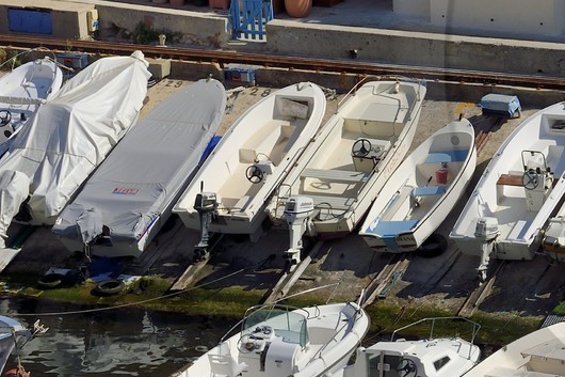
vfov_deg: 7.3
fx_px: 2934
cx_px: 836
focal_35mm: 187
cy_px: 63
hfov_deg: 10.6
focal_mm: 62
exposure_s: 1/320
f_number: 16
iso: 200
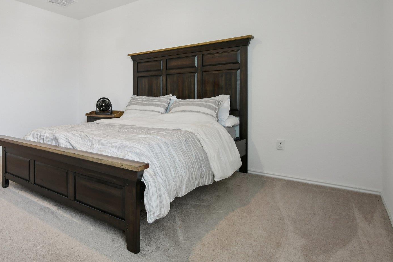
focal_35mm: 22
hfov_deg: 73.8
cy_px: 95
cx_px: 105
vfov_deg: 56.4
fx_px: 240
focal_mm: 10
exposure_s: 1/15
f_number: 8
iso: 400
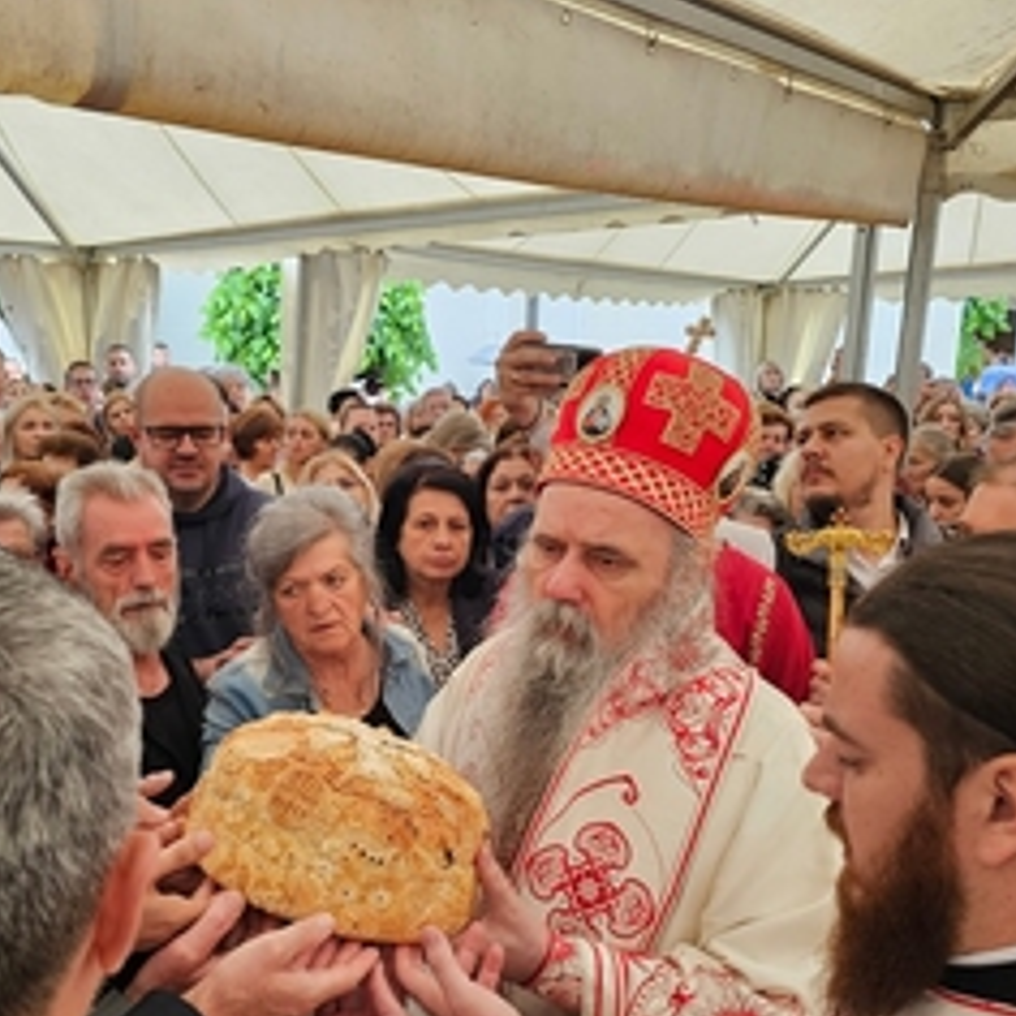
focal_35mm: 31
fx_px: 1029
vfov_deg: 52.4
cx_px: 379
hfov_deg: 52.0
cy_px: 577
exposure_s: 1/120
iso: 100
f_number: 1.7
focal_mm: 6.3
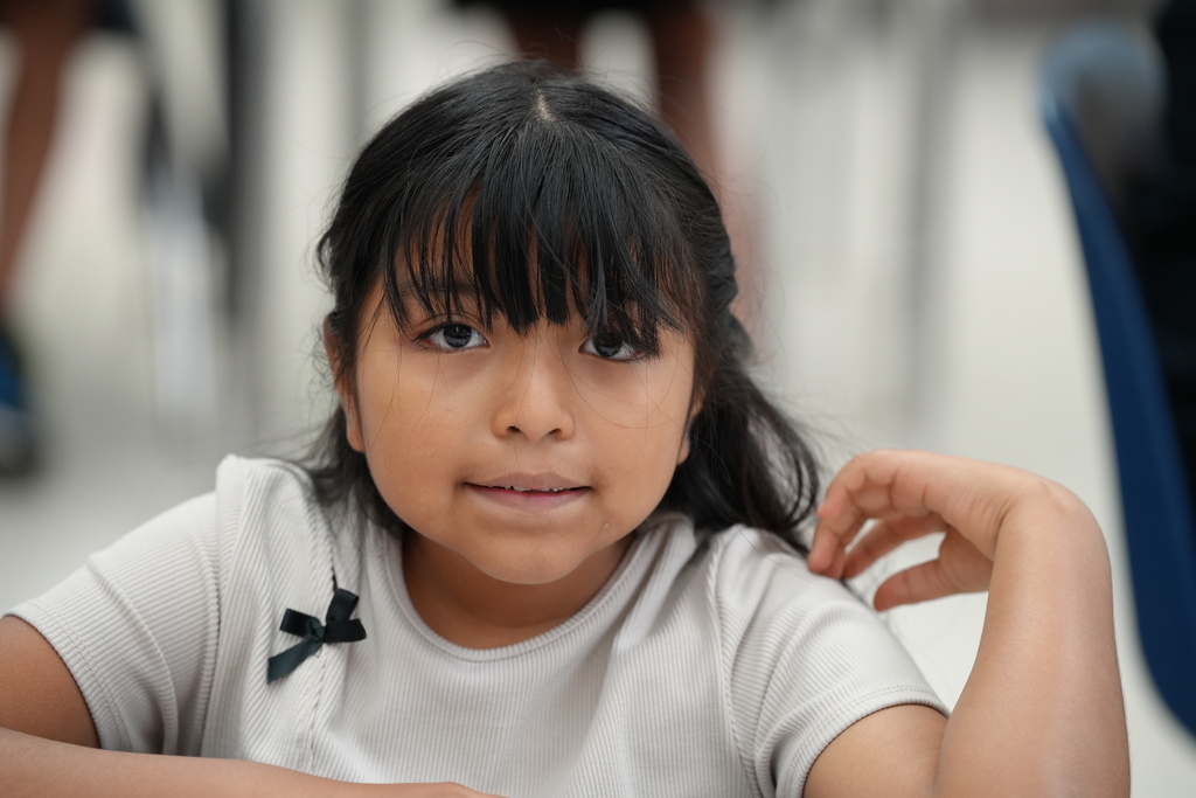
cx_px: 598
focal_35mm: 188
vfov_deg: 7.3
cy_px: 399
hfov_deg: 11.0
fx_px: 6236
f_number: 4
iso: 1600
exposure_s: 1/200
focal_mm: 187.7
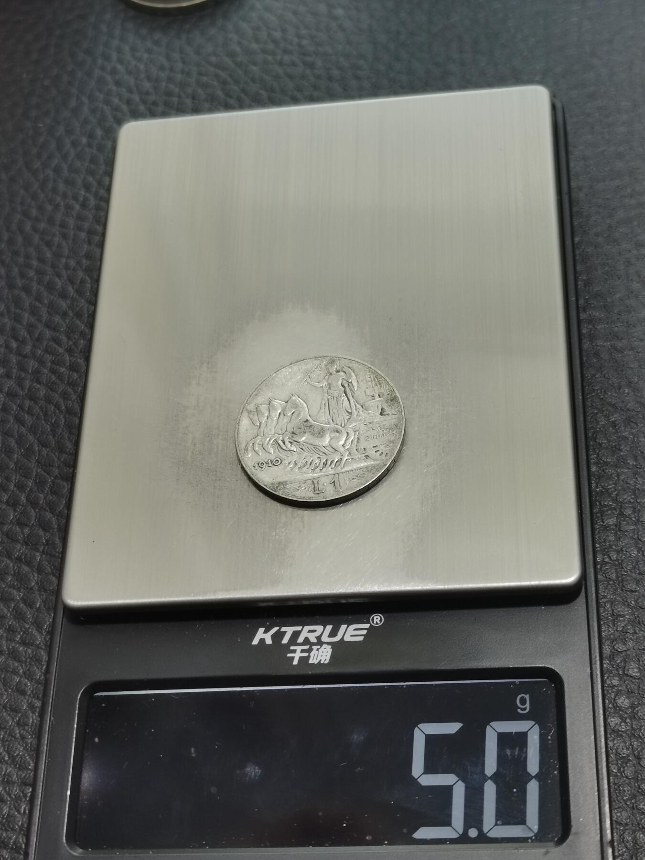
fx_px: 1515
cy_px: 430
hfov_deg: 24.0
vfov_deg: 31.7
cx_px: 322
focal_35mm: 61
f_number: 1.8
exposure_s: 1/100
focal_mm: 5.58
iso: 64
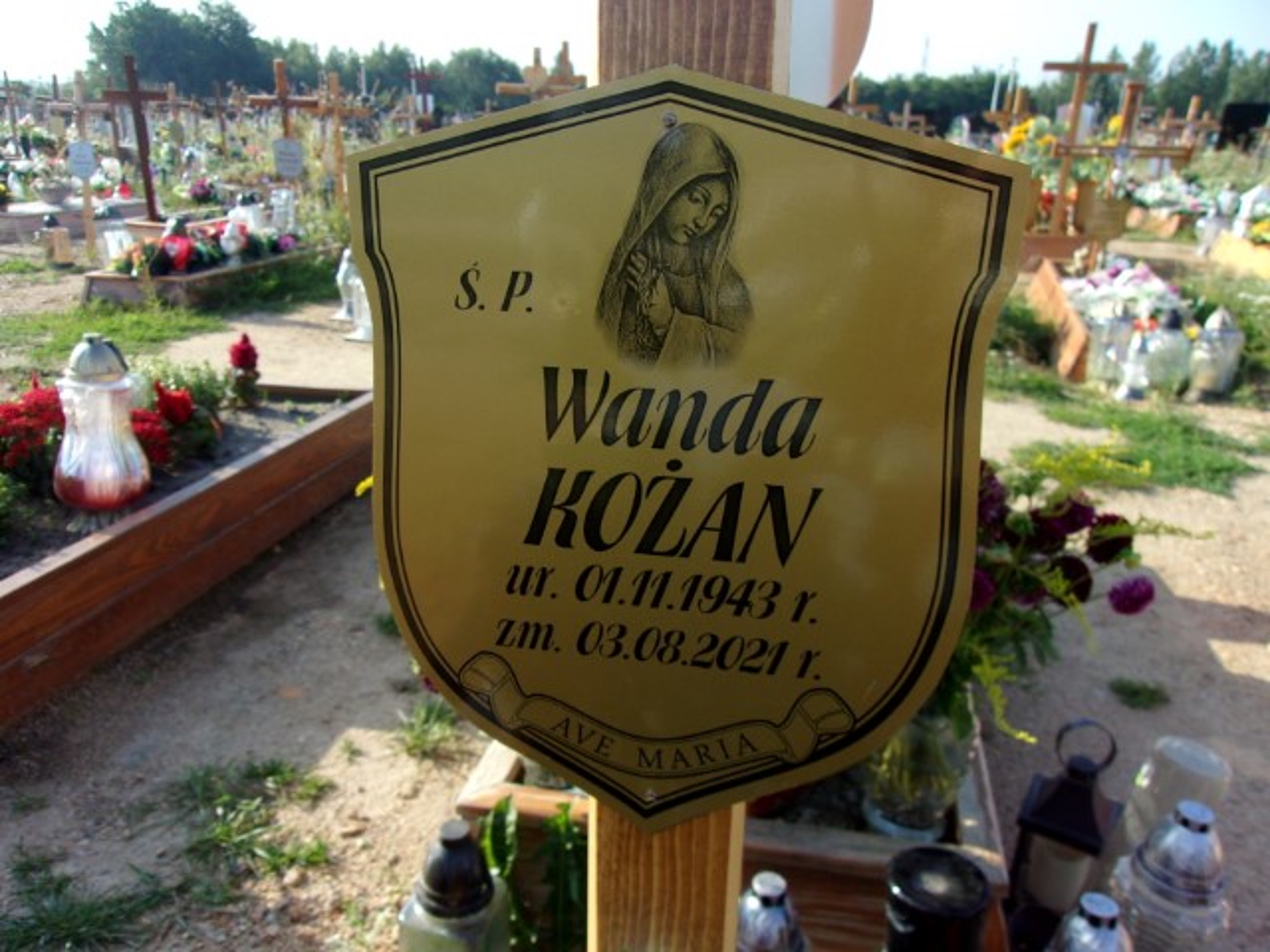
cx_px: 635
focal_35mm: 27
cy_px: 476
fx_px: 991
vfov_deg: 51.4
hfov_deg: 65.3
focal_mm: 4.9
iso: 80
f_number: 10.4
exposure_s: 1/34
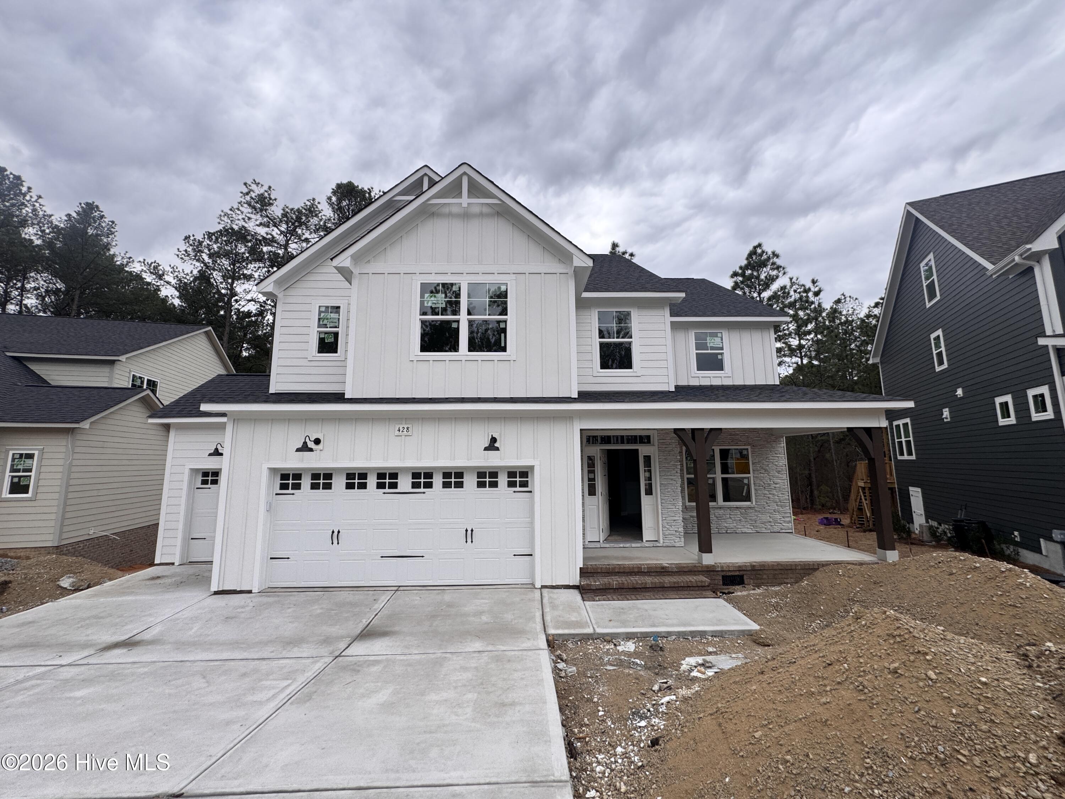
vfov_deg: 85.7
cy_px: 400
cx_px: 532
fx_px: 431
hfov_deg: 102.1
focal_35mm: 14
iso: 40
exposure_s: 1/968
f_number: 2.2
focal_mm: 2.22
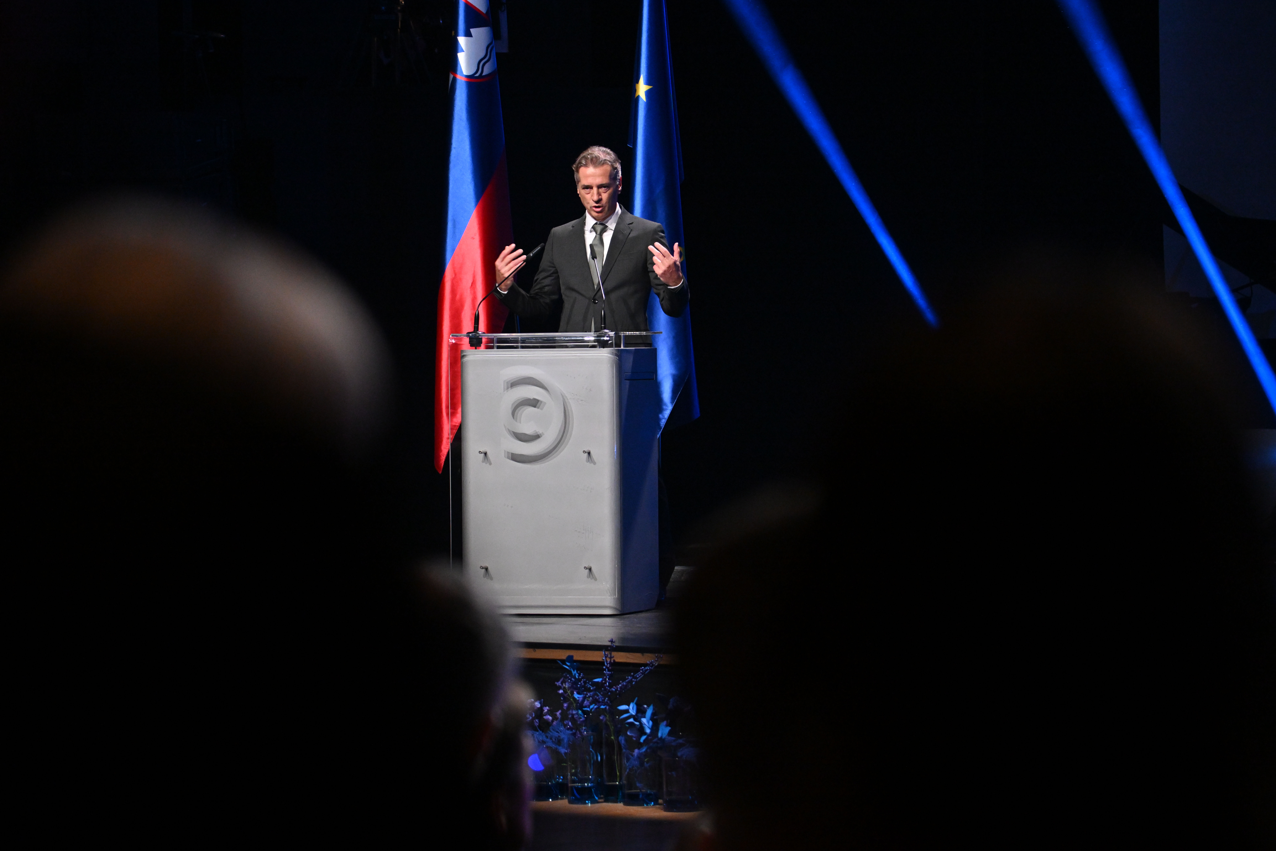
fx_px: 5316
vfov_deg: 9.1
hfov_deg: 13.7
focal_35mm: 150
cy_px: 426
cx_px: 638
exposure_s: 1/125
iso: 3200
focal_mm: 150
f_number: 5
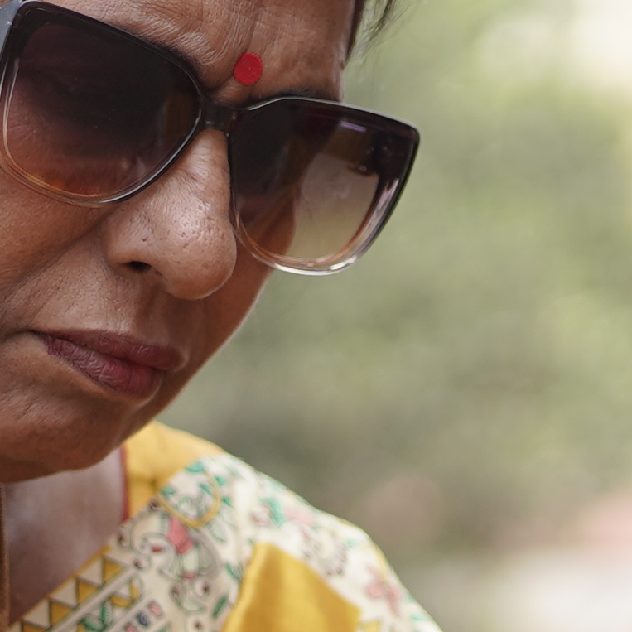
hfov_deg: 7.4
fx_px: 4833
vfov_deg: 7.5
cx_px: 932
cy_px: 569
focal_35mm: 234
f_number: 1.4
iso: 125
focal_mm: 35
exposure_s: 1/2000
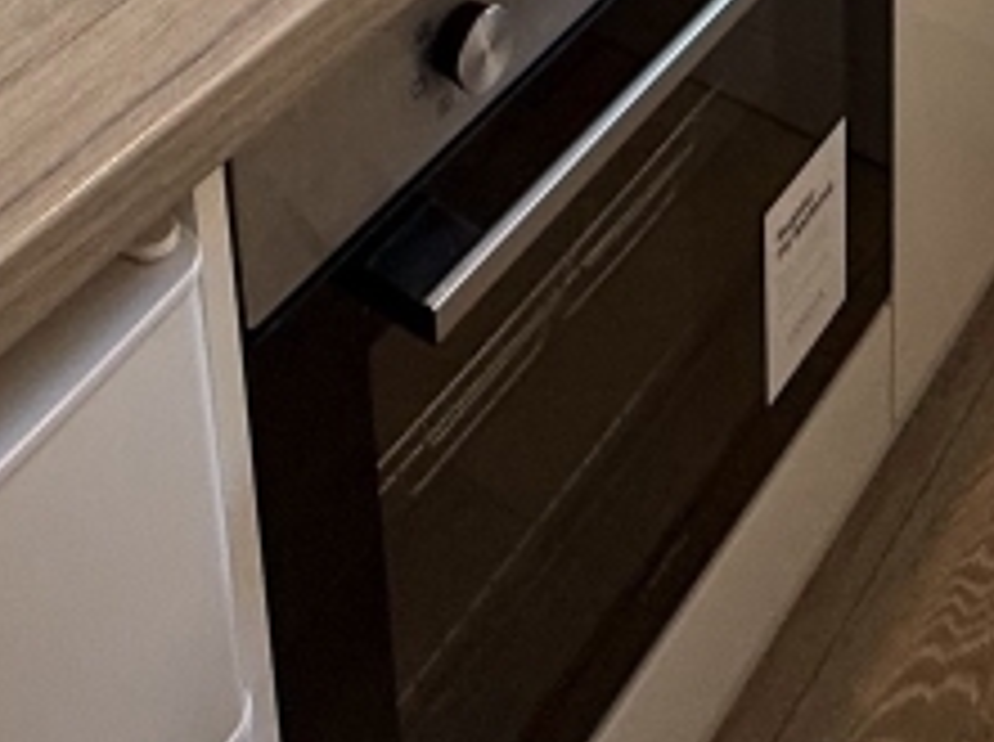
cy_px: -854
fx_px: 1863
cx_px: 562
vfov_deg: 16.0
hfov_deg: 29.8
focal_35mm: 65
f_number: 2.2
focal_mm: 2.22
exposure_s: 1/99
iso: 200
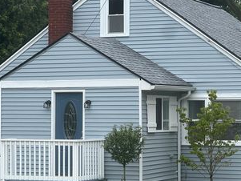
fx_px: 892
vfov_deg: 11.6
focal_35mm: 128
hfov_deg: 15.3
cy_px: 109
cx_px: 179
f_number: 2.8
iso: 20
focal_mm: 9
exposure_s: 1/145
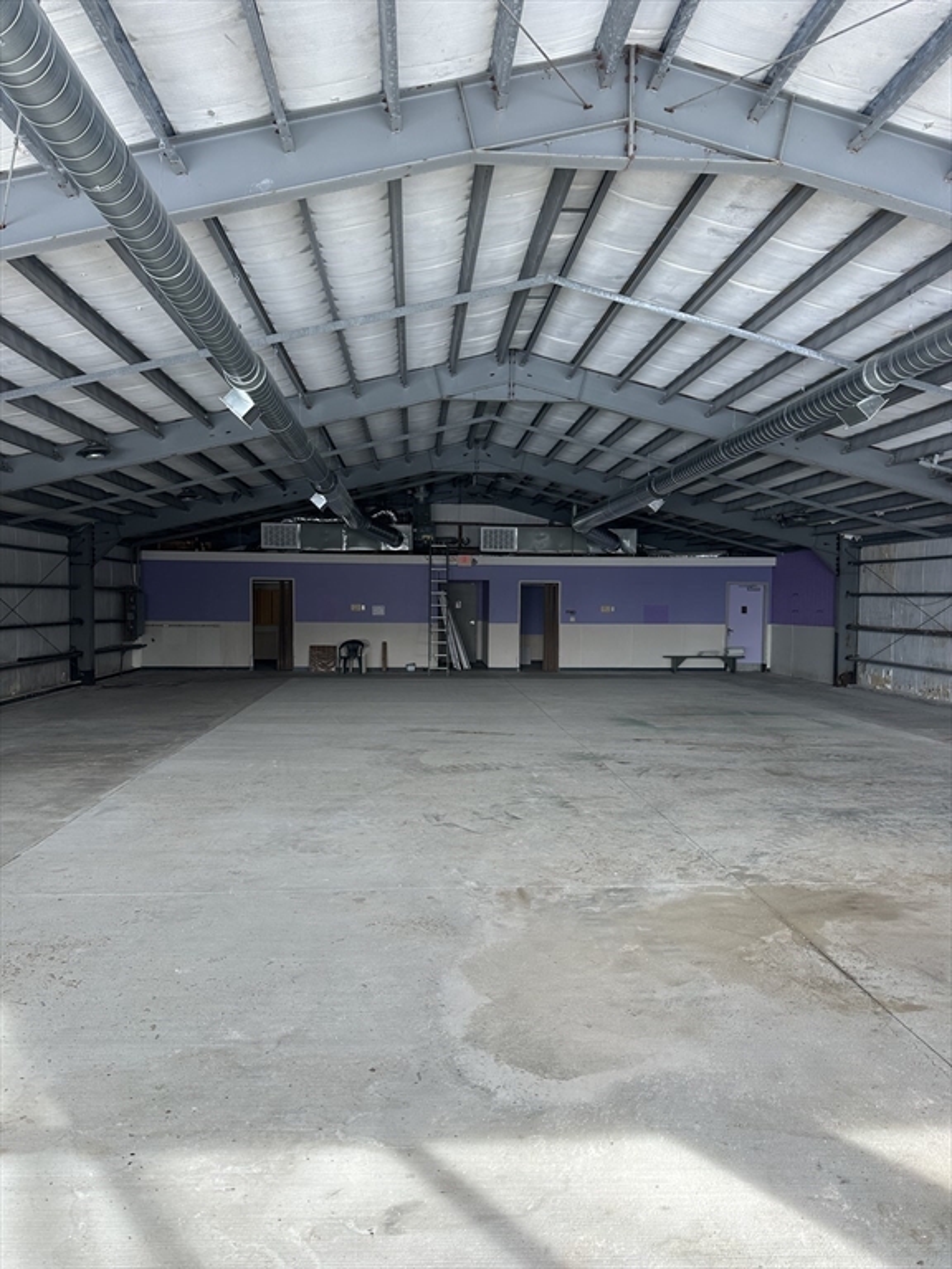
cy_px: 634
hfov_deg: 56.8
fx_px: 880
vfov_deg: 71.6
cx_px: 476
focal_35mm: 24
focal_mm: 6.86
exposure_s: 1/121
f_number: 1.78
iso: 64
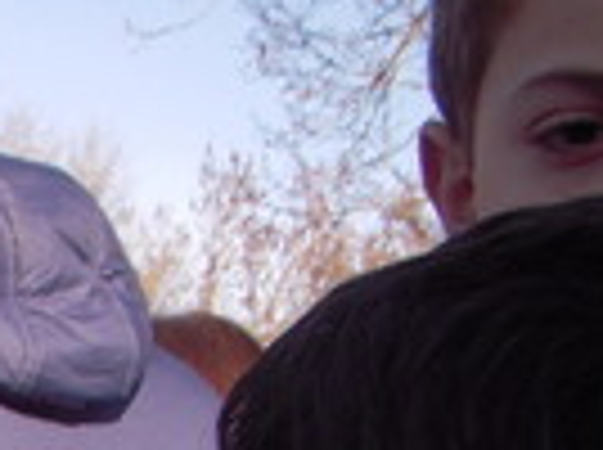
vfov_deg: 7.7
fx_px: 3165
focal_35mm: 182
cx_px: -634
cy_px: 990
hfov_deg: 10.0
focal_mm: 6.3
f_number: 3.3
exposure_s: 1/400
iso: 100
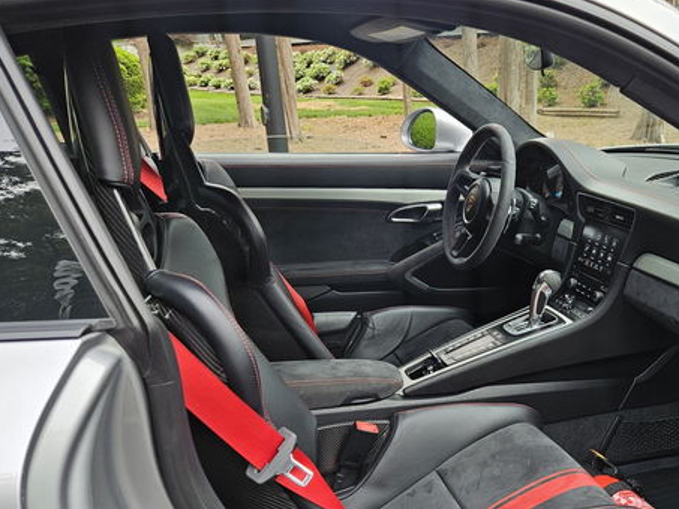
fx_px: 765
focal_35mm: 39
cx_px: 513
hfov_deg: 46.1
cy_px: 365
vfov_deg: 36.2
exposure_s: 1/180
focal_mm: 5.4
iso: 32
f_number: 1.8
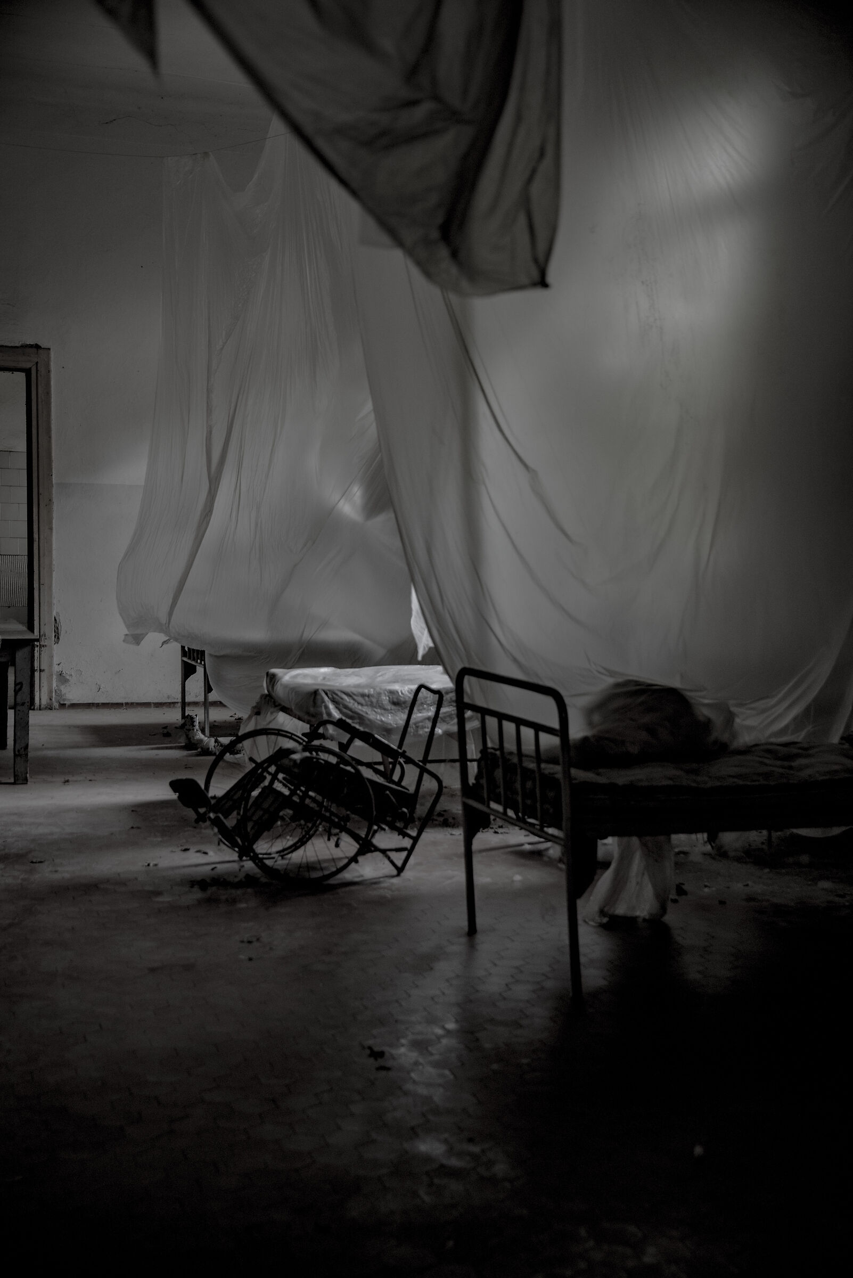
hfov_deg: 26.0
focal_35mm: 52
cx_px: 426
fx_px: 1846
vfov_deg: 38.2
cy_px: 639
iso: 500
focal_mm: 52
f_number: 4
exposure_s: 1/60
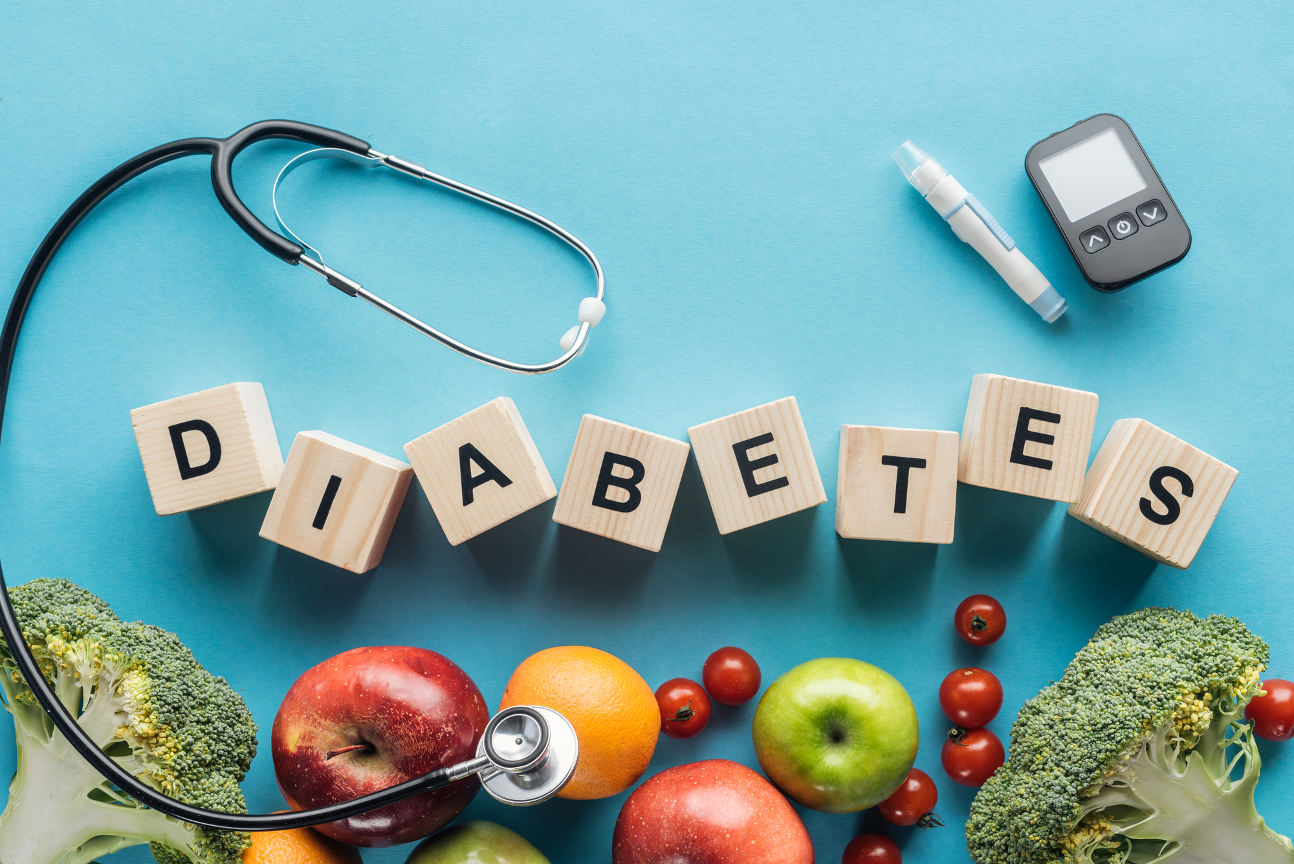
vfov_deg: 27.0
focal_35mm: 50
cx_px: 647
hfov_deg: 39.6
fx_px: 1798
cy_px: 432
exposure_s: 1/160
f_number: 9
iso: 125
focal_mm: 50
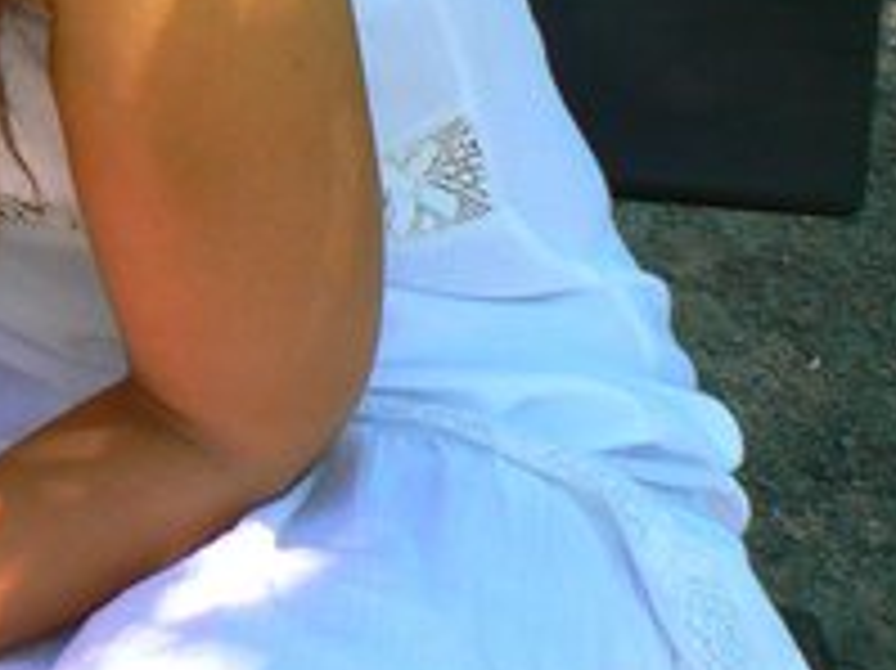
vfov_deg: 12.5
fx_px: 3001
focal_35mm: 116
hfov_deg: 15.6
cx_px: -446
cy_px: -130
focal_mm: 6
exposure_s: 1/100
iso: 80
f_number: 4
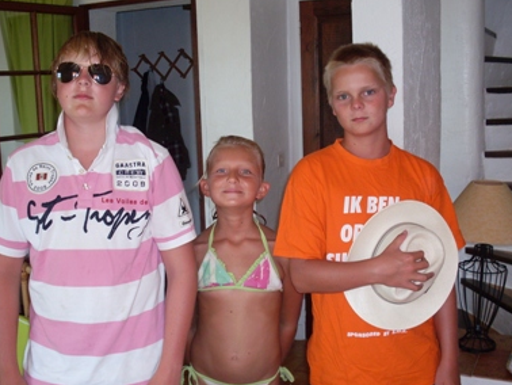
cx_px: 238
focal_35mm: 45
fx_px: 666
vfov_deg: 32.2
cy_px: 207
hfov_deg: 42.0
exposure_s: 1/45
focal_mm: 6.3
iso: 100
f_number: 2.8
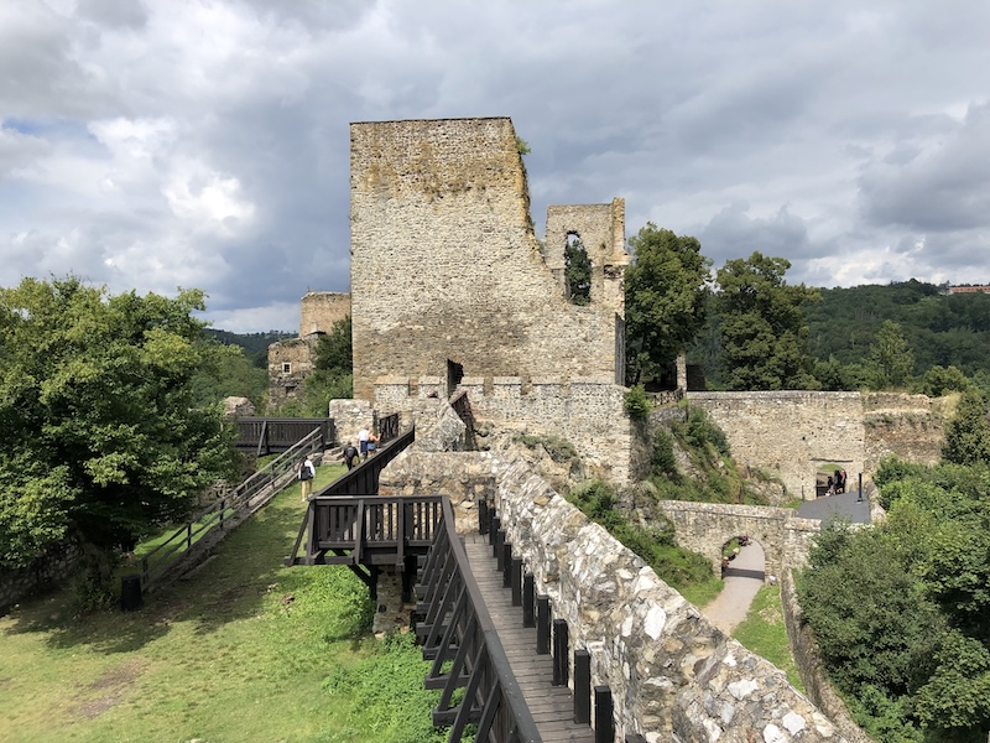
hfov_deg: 63.4
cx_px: 495
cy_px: 372
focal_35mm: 28
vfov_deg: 49.7
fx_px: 801
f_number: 1.8
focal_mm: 4
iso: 20
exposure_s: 1/2288
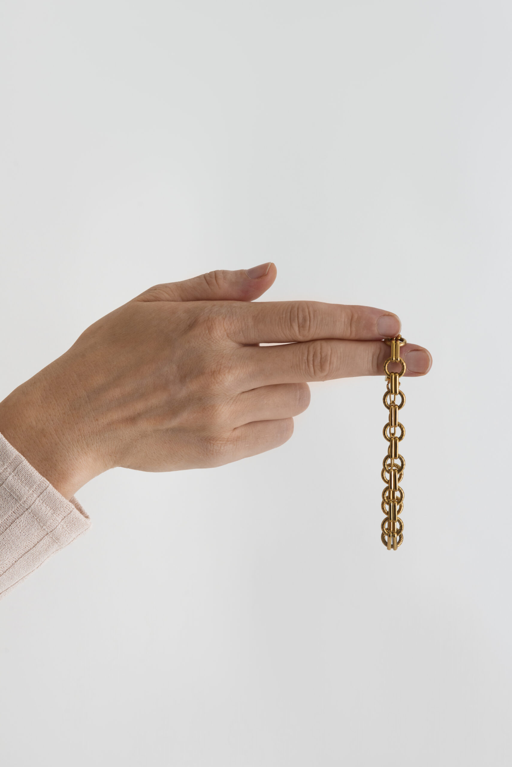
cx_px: 256
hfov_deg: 13.1
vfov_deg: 19.4
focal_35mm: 105
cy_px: 384
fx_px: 2238
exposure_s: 1/125
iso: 800
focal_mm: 105
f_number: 11
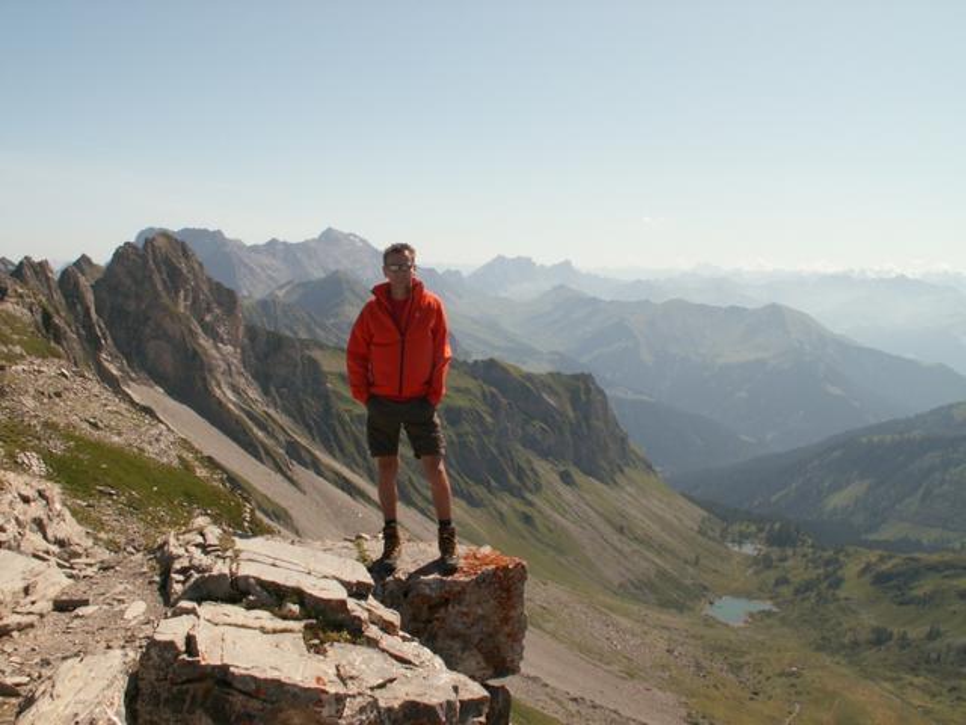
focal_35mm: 35
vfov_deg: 40.7
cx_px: 483
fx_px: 977
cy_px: 362
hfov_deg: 52.6
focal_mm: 5.86
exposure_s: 1/200
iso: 50
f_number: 7.1
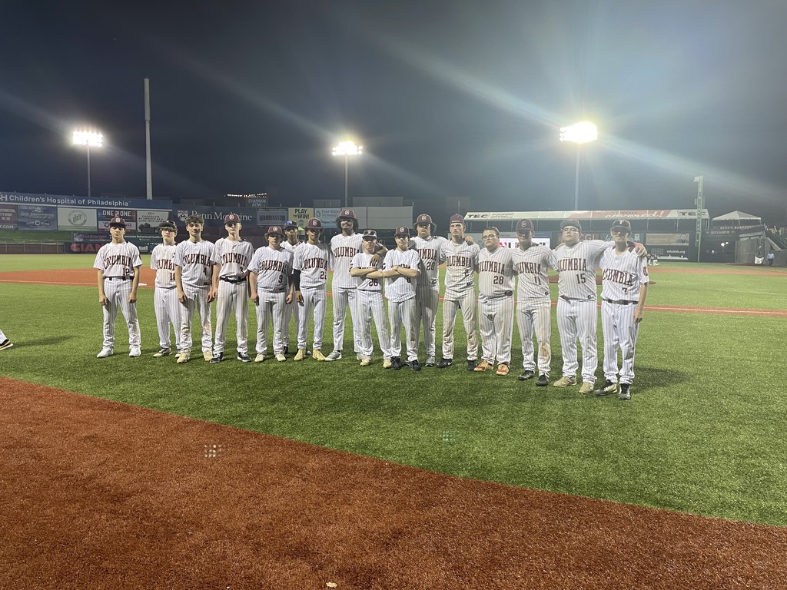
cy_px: 295
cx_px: 394
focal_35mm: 26
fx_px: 591
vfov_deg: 53.1
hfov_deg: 67.3
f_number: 1.6
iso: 100
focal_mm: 4.2
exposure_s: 1/60
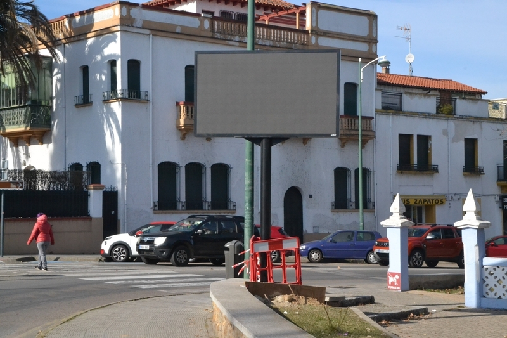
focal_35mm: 72
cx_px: 254
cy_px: 169
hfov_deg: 28.1
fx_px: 1014
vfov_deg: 18.9
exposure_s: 1/1250
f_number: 18
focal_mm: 48
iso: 3200
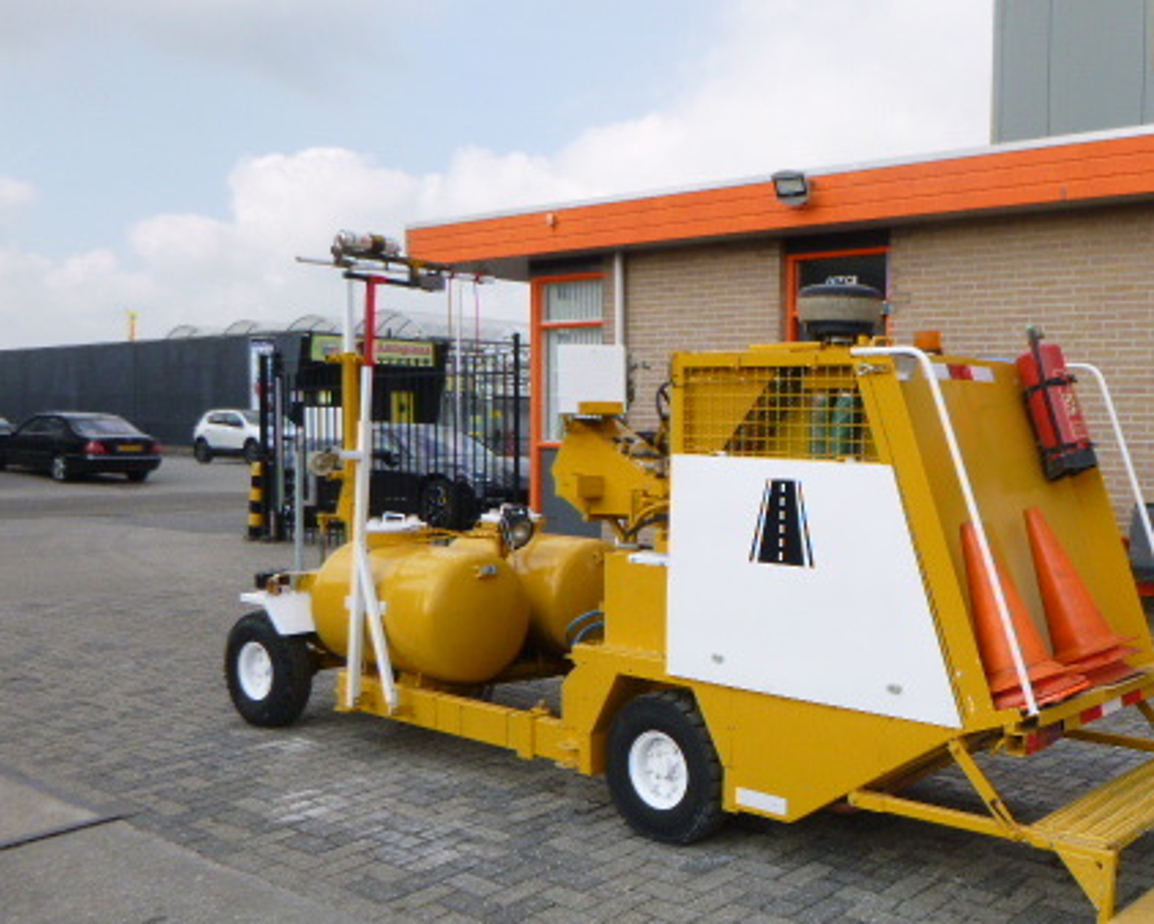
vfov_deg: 40.0
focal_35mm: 37
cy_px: 541
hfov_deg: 48.3
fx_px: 1264
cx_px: 766
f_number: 3.9
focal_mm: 4.5
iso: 100
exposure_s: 1/400
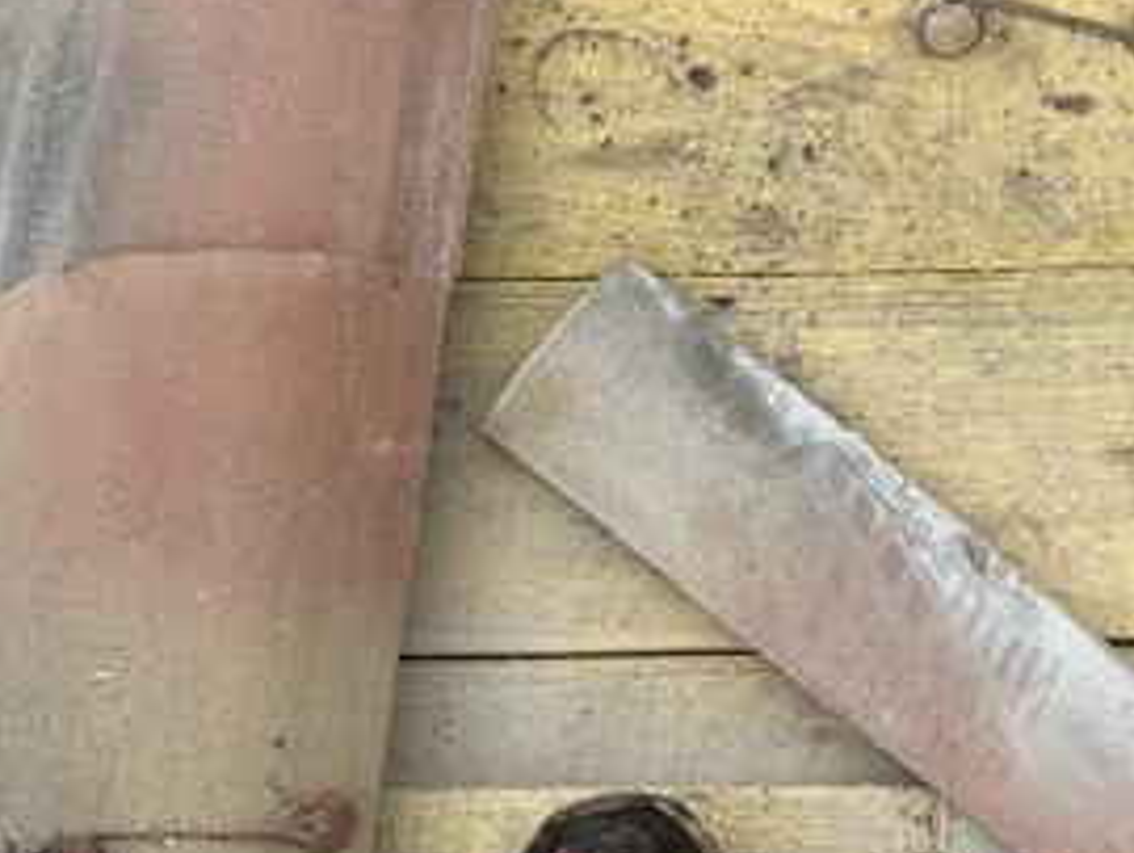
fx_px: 2984
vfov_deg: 14.2
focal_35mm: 91
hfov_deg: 20.0
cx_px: 1407
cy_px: -731
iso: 80
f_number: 1.78
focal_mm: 6.86
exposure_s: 1/1304
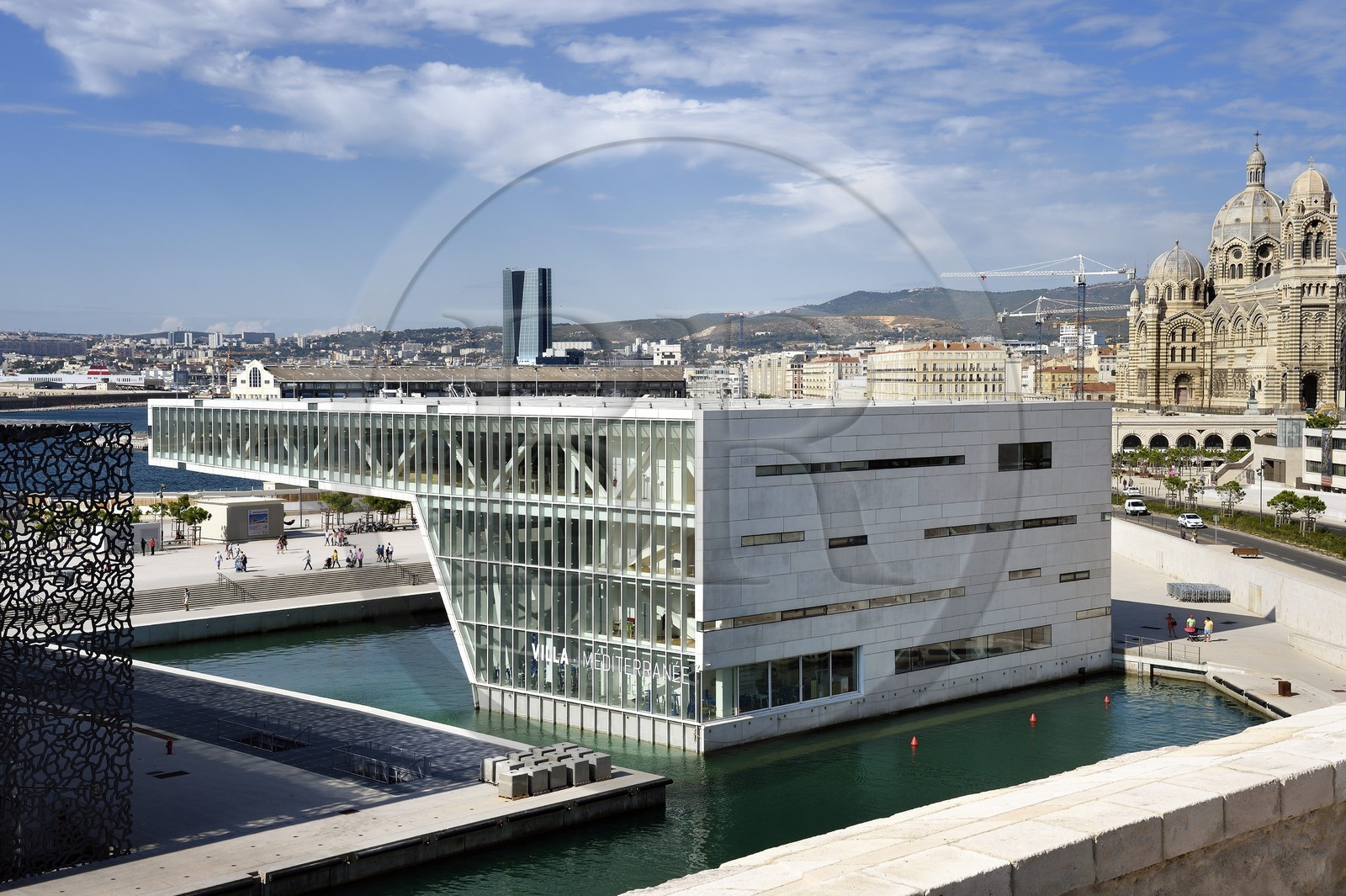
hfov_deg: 41.1
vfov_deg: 28.0
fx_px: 1794
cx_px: 673
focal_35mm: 48
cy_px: 448
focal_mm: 48
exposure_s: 1/250
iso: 200
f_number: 13
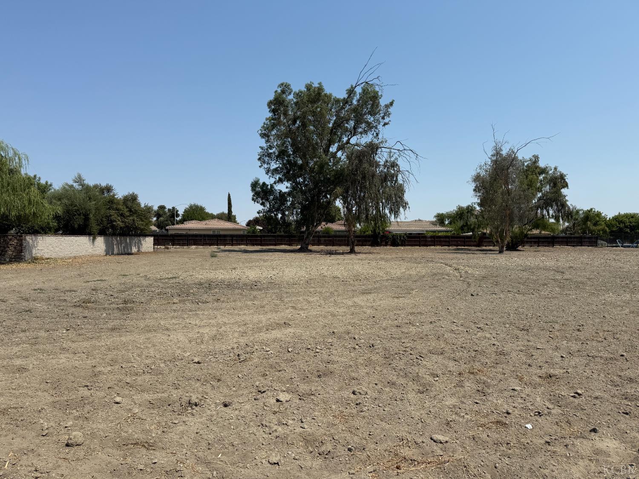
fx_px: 443
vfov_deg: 56.8
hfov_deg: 71.6
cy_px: 240
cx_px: 320
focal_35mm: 24
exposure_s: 1/7353
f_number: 1.78
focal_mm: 6.76
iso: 80
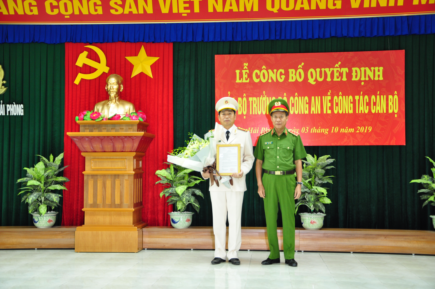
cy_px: 144
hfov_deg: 38.9
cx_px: 218
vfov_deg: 26.4
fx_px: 615
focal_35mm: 51
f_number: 4.2
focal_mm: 34
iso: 500
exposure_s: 1/10
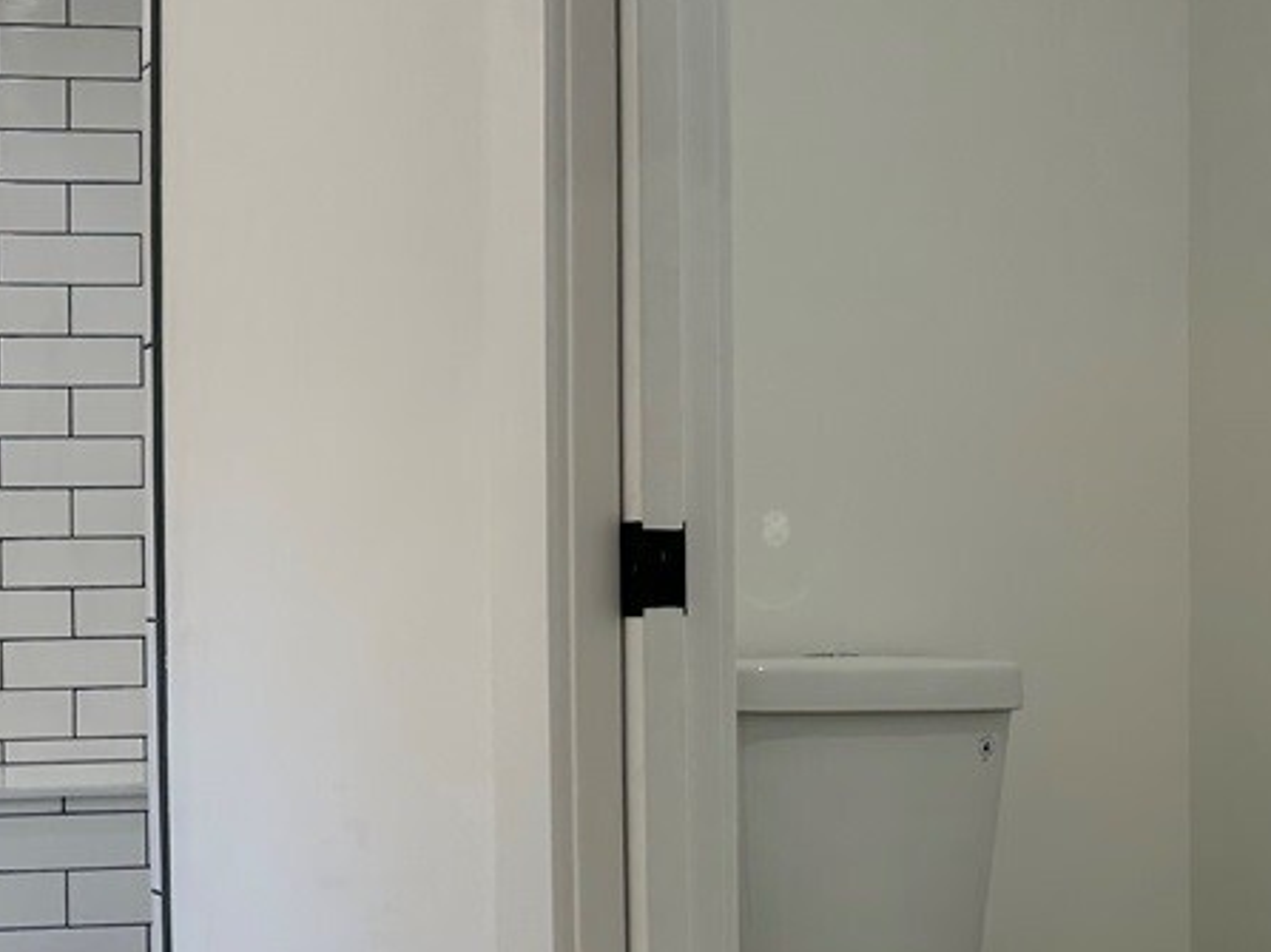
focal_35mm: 55
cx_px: -119
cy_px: 617
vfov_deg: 26.4
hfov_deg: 31.2
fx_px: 2019
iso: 80
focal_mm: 6.86
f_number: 1.78
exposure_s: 1/120
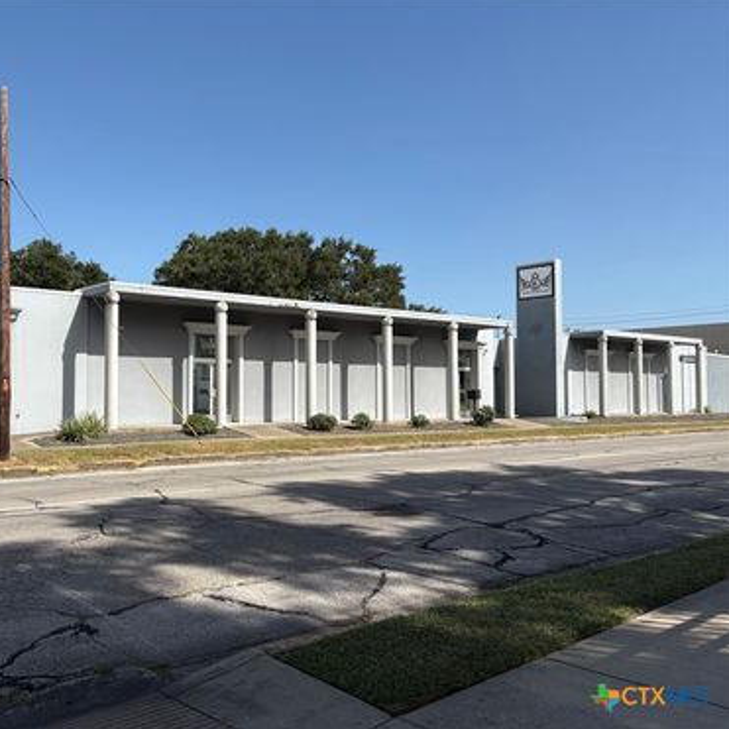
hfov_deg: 51.5
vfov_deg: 52.5
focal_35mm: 31
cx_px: 240
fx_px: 739
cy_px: 363
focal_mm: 5.96
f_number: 1.6
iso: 50
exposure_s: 1/4608
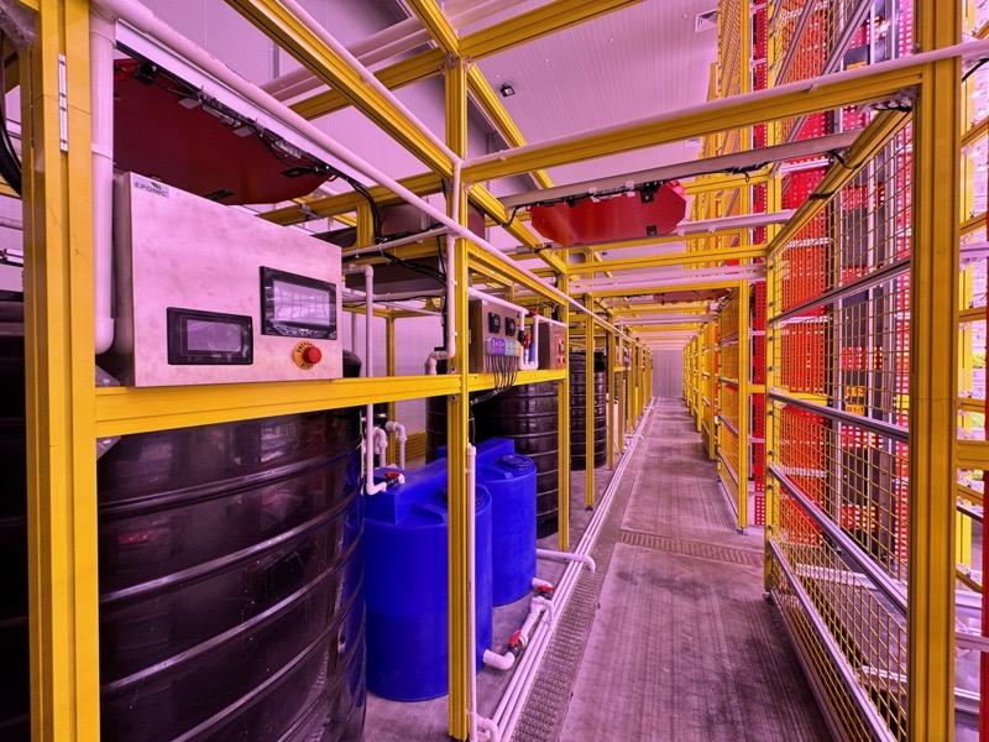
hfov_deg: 102.1
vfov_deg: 85.7
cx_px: 494
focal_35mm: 14
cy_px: 371
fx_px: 400
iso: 64
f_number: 2.2
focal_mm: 2.22
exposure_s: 1/99
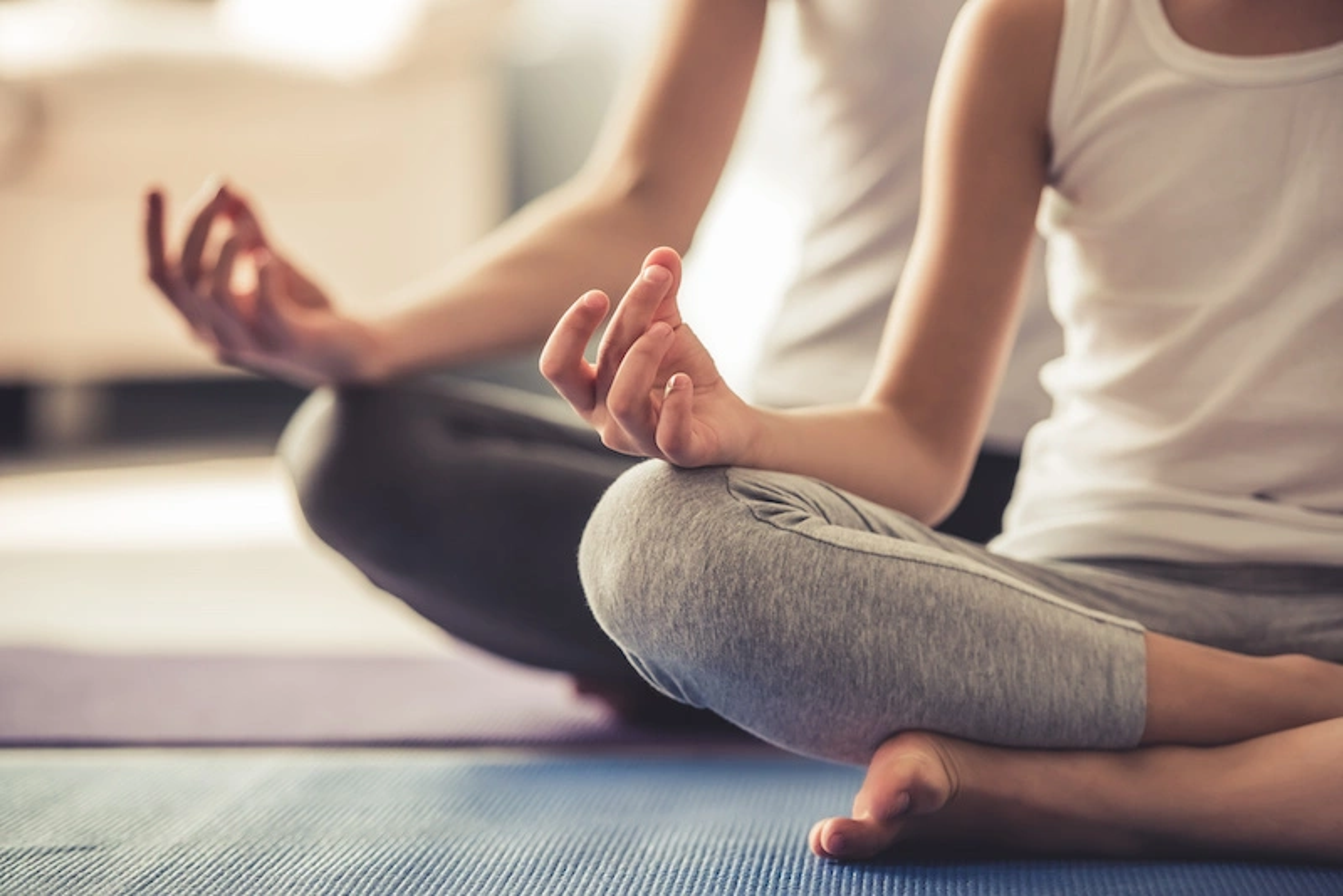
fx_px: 5038
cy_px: 448
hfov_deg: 15.2
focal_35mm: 135
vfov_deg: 10.2
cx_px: 672
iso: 800
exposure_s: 1/250
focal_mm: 135
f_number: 2.8
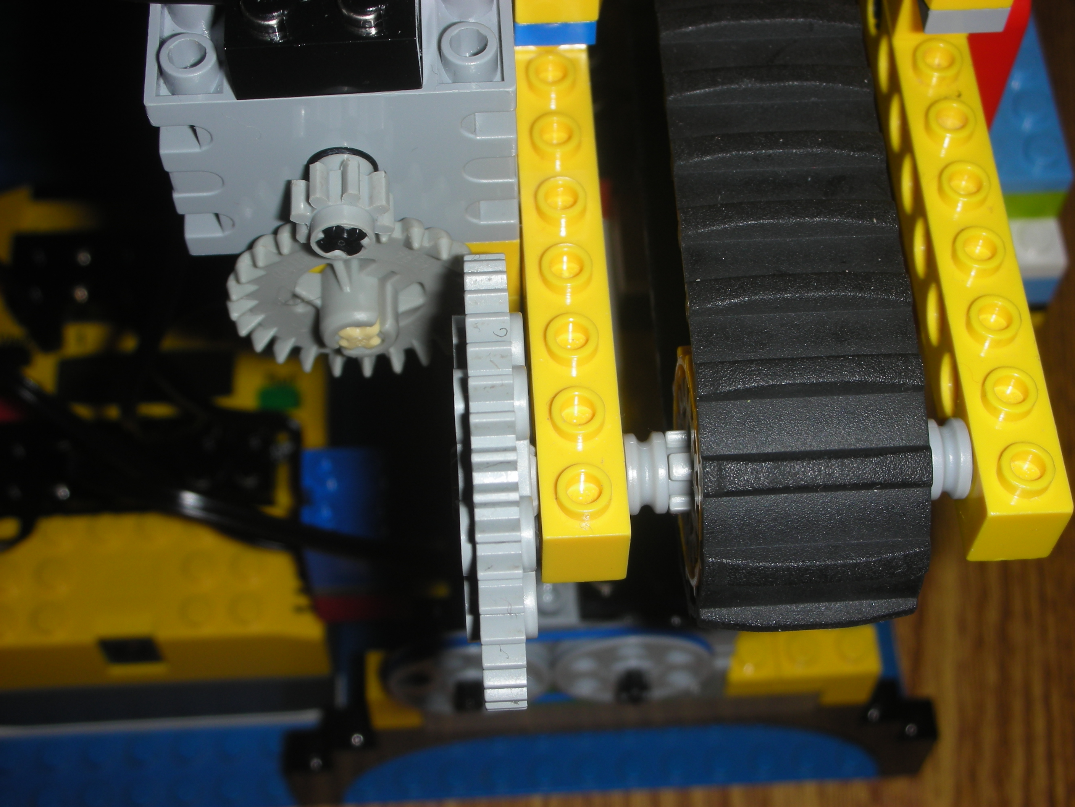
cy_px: 404
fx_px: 1894
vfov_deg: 24.0
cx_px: 538
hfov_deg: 31.7
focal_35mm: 61
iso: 50
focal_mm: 10.1
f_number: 11.3
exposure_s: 1/120
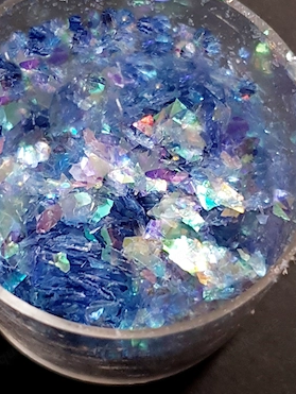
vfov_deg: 63.4
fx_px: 319
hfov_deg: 49.8
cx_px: 140
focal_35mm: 28
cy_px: 194
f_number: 1.5
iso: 160
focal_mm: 4.3
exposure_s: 1/50
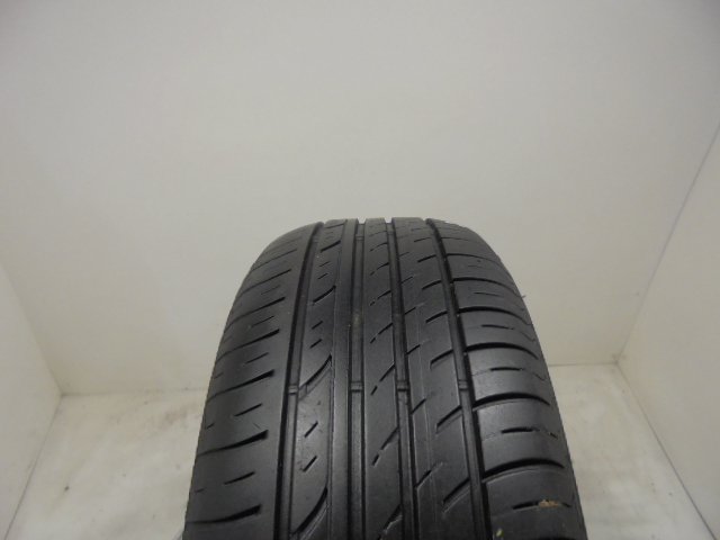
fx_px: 541
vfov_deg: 53.1
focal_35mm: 26
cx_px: 360
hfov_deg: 67.3
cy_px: 270
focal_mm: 4.6
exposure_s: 1/30
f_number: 3.5
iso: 100
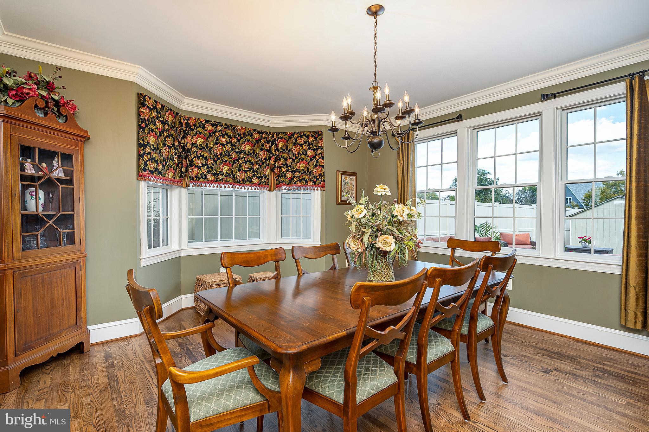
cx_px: 324
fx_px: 306
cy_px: 216
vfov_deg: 70.4
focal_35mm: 17
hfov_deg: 93.3
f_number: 9
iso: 320
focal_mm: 17
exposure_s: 1/200
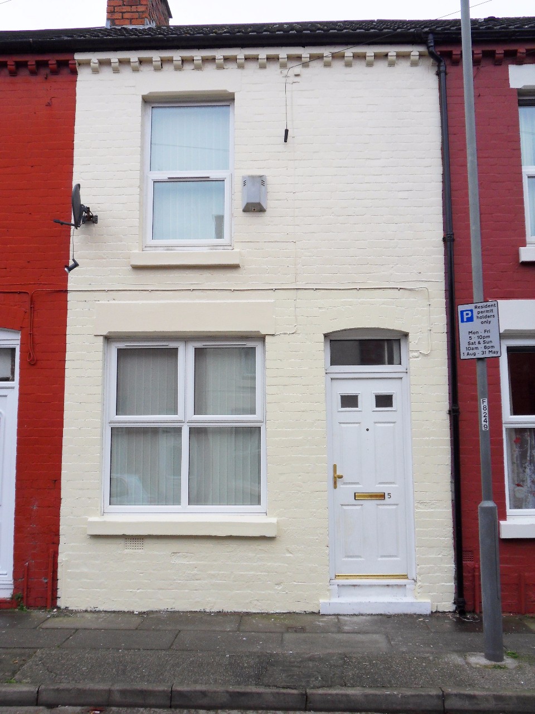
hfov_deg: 39.7
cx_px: 268
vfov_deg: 51.4
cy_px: 357
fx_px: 742
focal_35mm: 36
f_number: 3.9
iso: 80
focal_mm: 6.3
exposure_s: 1/180
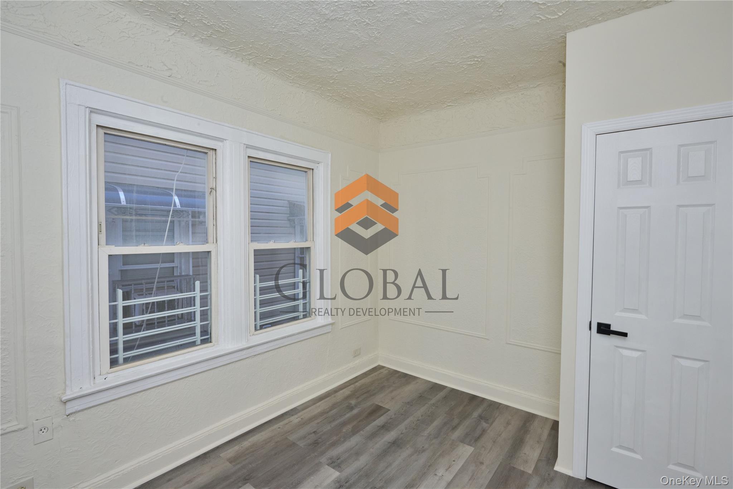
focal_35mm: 16
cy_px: 244
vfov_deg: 73.7
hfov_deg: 96.7
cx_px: 366
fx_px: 326
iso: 1600
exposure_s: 1/60
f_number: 16
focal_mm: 16
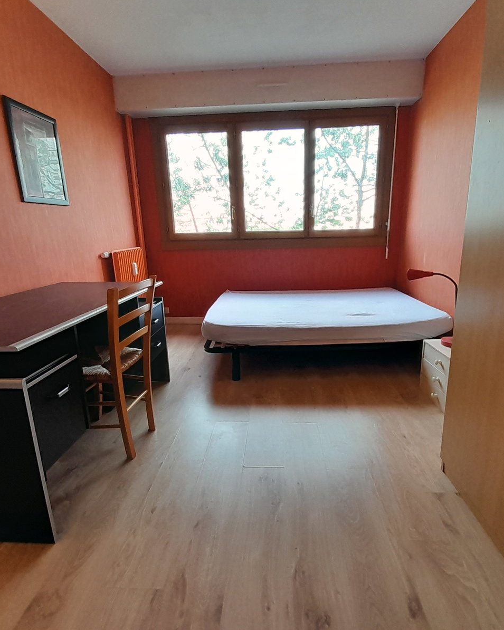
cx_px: 254
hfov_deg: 77.0
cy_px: 314
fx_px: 317
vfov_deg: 89.6
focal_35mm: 17
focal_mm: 1.13
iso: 50
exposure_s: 1/50
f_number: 2.2
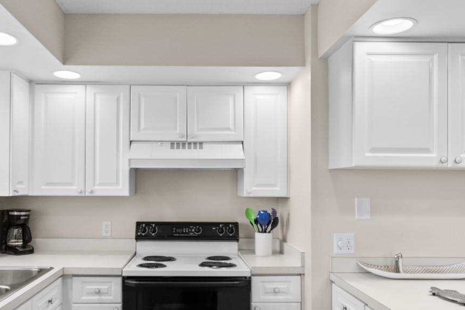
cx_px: 188
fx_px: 362
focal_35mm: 28
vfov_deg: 46.3
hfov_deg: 64.9
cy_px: 178
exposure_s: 1/40
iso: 100
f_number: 4.5
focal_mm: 10
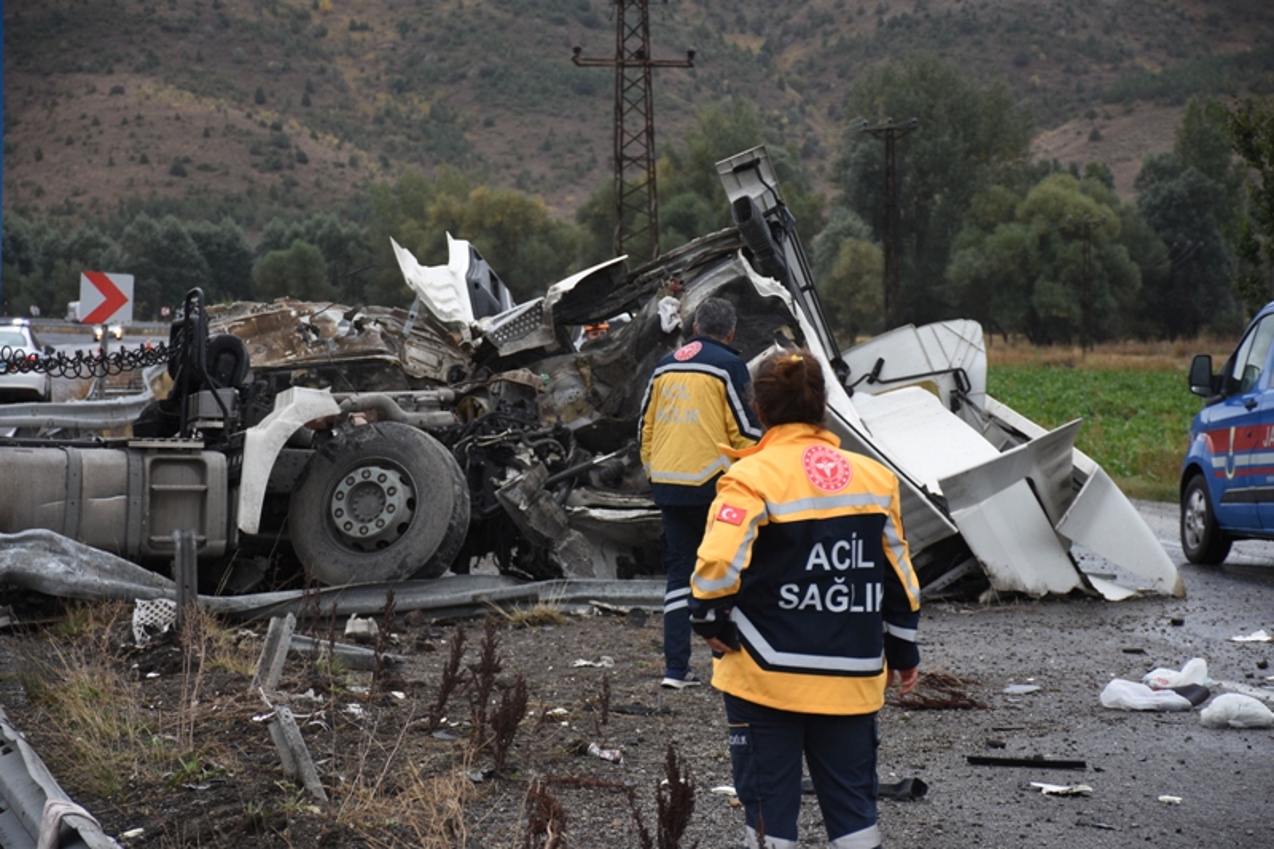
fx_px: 4246
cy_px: 424
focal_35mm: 120
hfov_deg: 17.1
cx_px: 637
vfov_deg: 11.4
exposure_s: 1/250
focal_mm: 80
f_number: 5.3
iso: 200
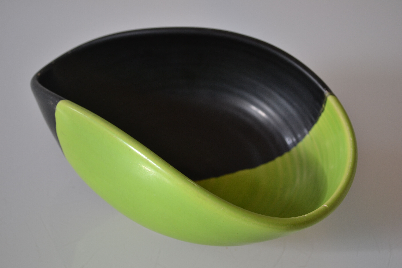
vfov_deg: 21.6
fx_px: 703
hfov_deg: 31.9
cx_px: 201
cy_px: 134
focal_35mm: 63
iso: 400
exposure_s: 1/20
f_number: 5.3
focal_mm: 42
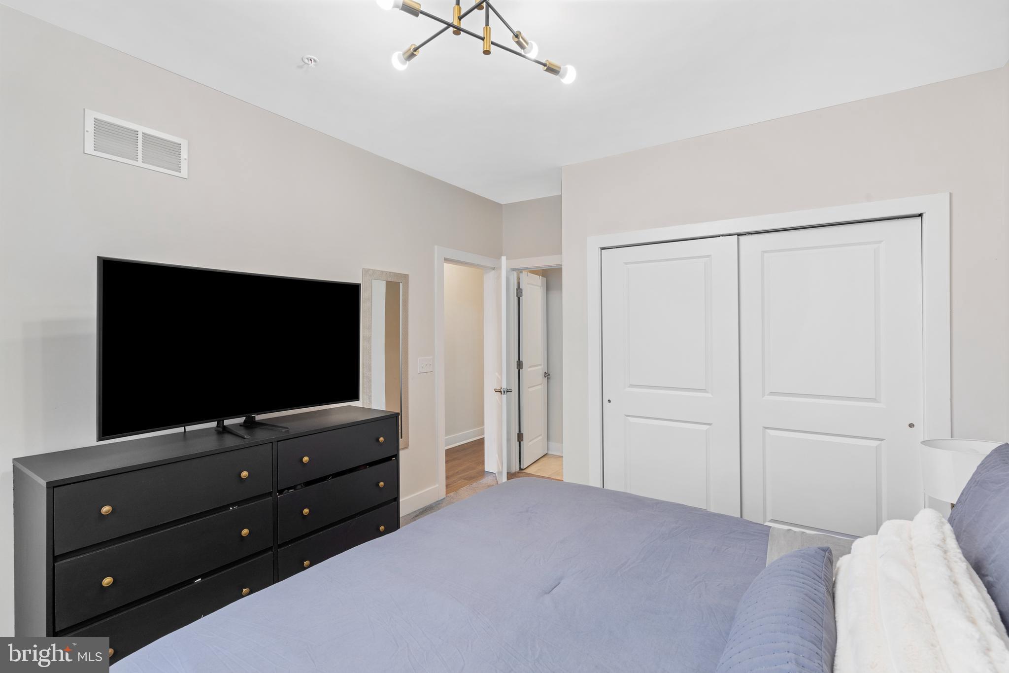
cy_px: 336
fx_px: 448
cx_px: 504
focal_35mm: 16
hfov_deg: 96.7
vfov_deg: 73.7
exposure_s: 1/2
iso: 250
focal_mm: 16
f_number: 10
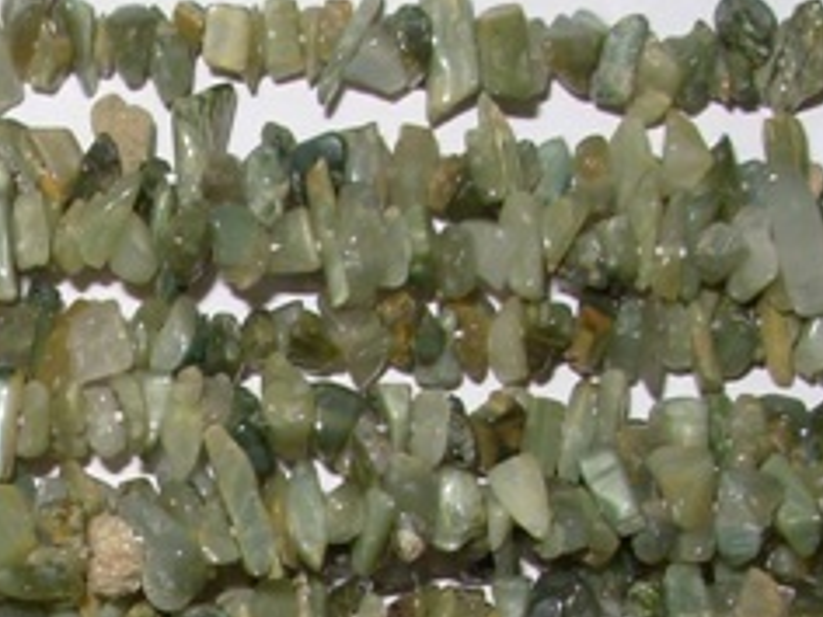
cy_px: 861
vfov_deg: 11.1
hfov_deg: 14.9
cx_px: -59
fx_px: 3067
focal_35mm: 129
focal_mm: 6.3
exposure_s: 1/32
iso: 50
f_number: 4.9
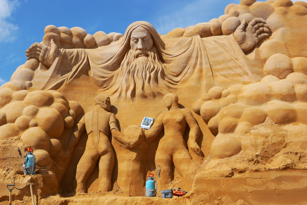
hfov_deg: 46.4
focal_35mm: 42
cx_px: 154
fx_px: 358
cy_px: 102
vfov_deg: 31.9
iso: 100
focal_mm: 28
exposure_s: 1/1600
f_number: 5
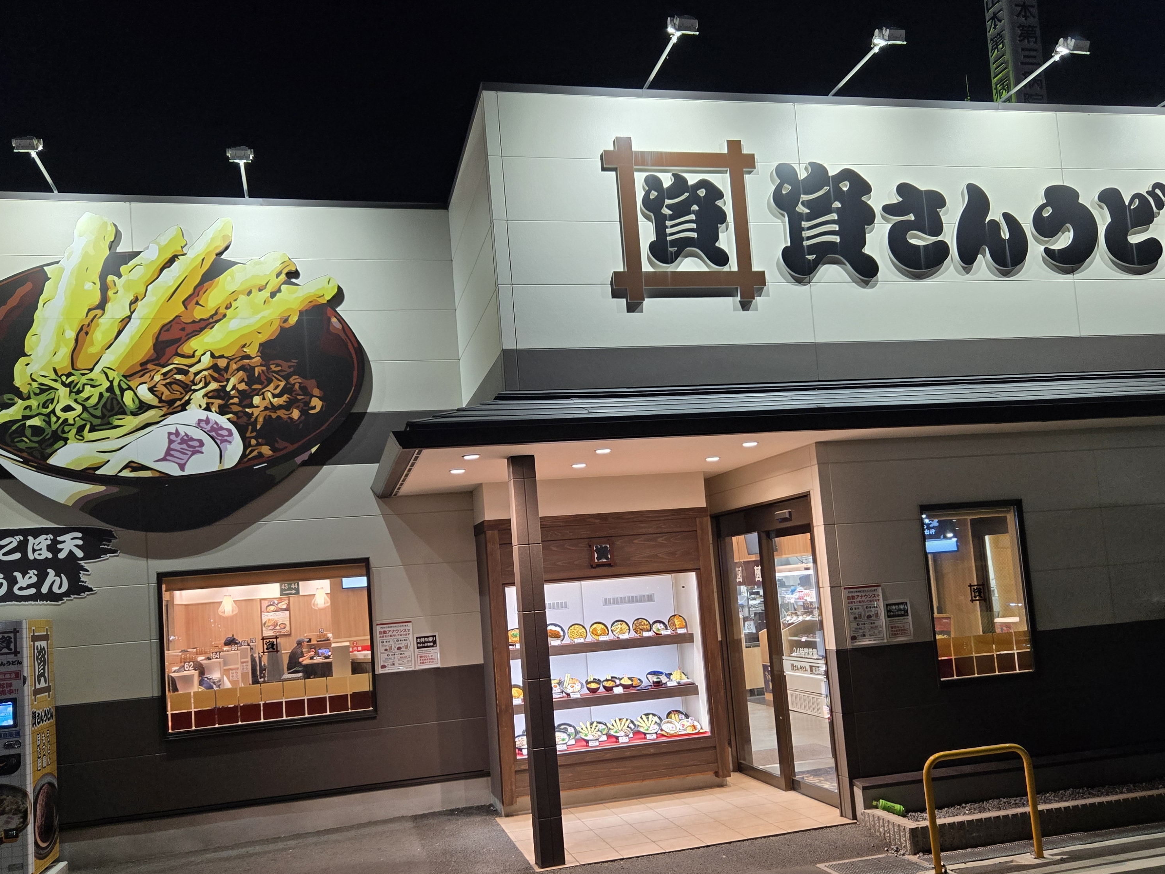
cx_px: 608
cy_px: 495
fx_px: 1043
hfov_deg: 58.3
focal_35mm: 31
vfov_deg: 45.3
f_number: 1.8
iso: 160
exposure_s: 1/100
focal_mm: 5.4
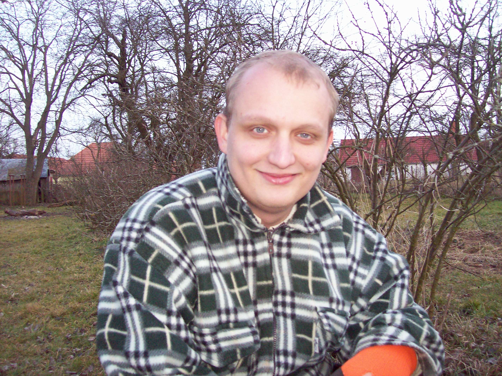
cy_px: 188
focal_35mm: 36
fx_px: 522
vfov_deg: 39.6
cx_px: 251
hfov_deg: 51.4
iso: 140
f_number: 2.7
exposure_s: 1/64
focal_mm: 6
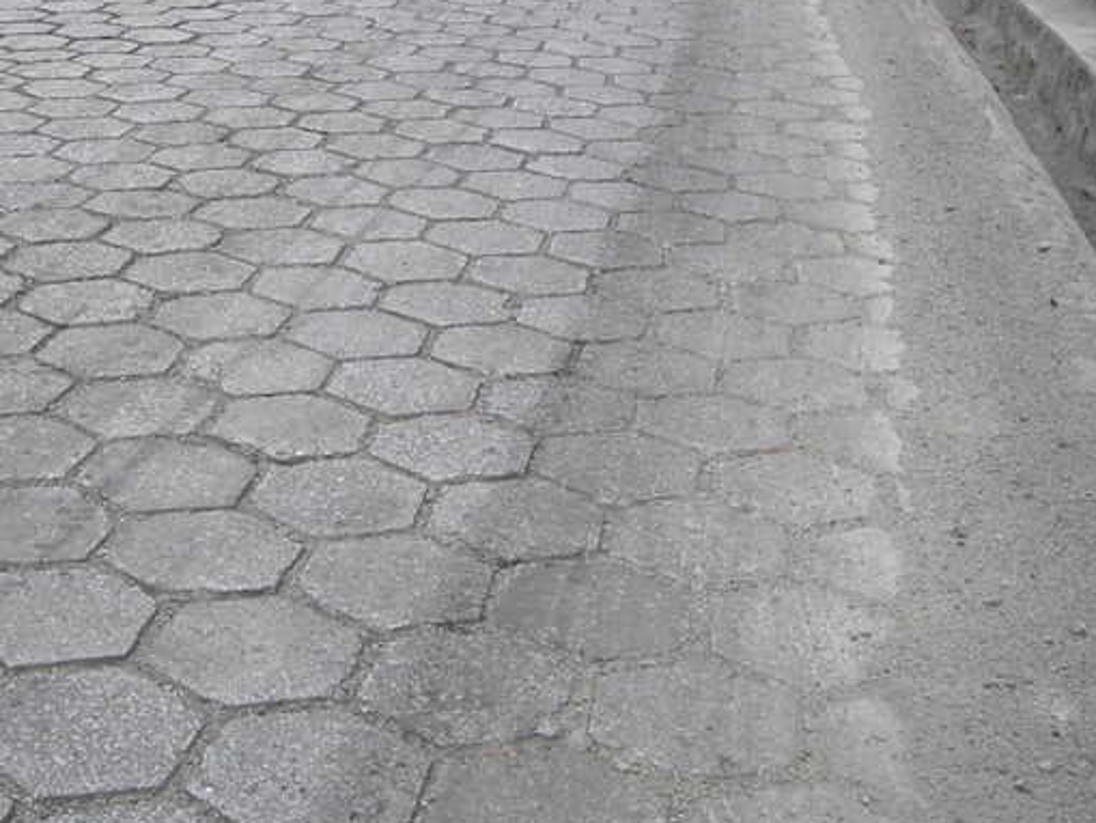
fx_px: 1742
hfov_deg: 34.2
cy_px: 222
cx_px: 276
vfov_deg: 26.3
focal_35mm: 55
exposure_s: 1/136
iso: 50
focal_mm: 5.7
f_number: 2.8
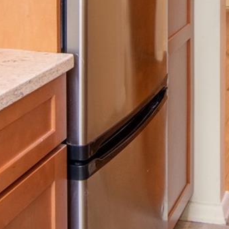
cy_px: -96
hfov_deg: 20.1
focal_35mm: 84
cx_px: 227
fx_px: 625
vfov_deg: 18.7
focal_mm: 11
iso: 640
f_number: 11
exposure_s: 1/20
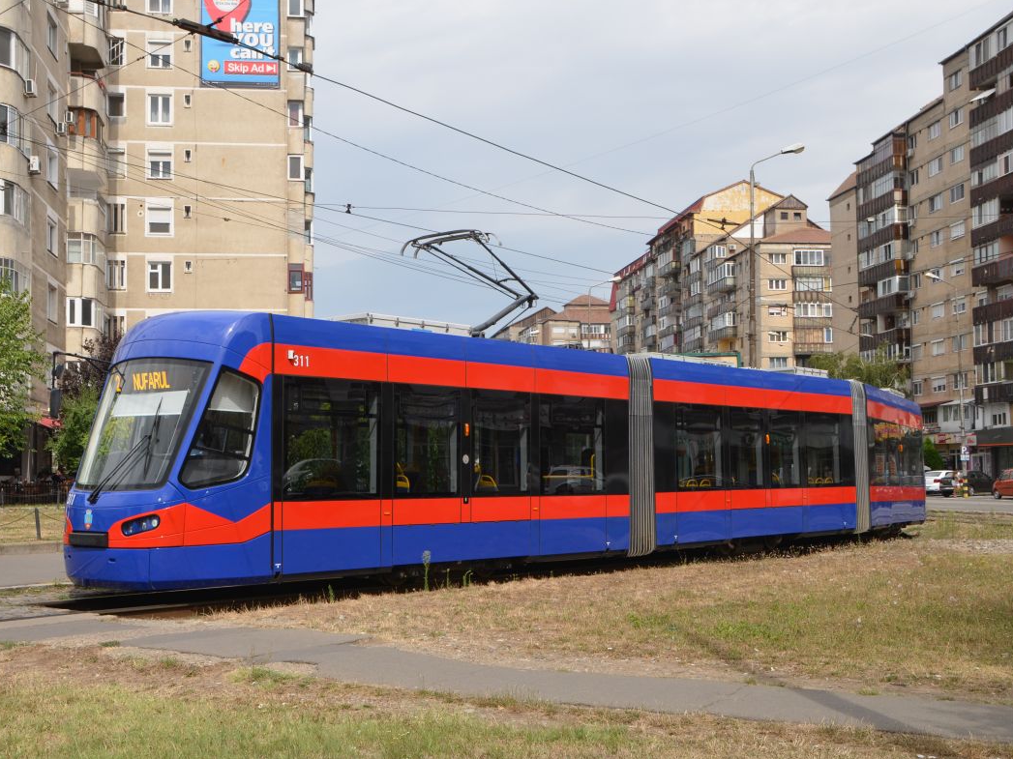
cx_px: 462
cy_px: 381
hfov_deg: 42.4
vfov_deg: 32.5
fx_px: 1304
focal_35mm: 45
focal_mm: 27
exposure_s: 1/320
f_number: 9
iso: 200
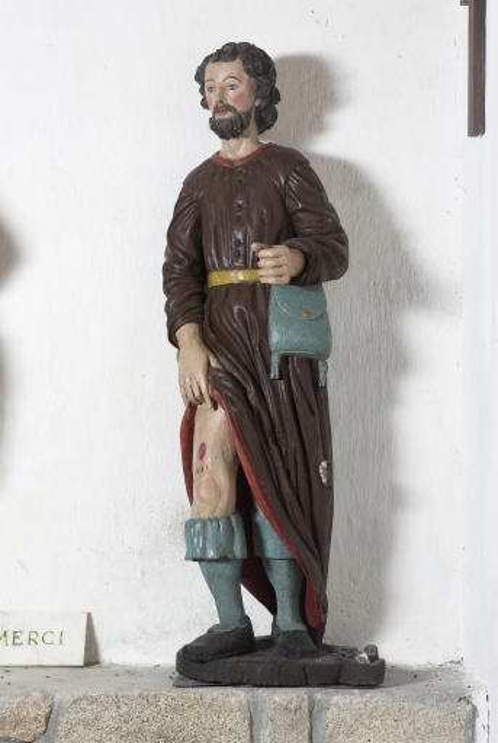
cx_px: 249
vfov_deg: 27.0
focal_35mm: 75
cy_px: 372
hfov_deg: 18.2
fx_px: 1551
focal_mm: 50
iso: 100
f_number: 9
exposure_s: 1/8
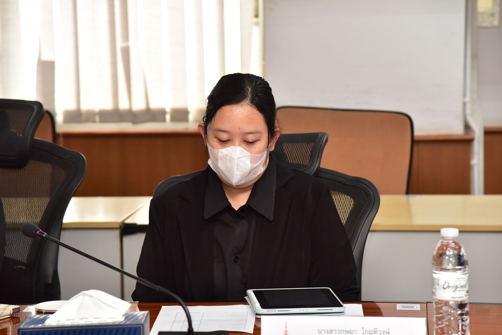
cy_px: 168
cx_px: 251
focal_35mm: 120
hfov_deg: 17.1
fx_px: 1674
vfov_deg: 11.4
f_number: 5.6
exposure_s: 1/100
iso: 1600
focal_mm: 120
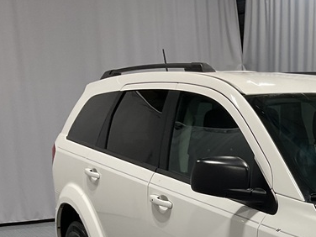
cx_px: 358
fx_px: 676
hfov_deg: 24.4
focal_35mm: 74
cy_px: 293
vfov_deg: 18.7
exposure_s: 1/120
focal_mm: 3
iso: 50
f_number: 1.8
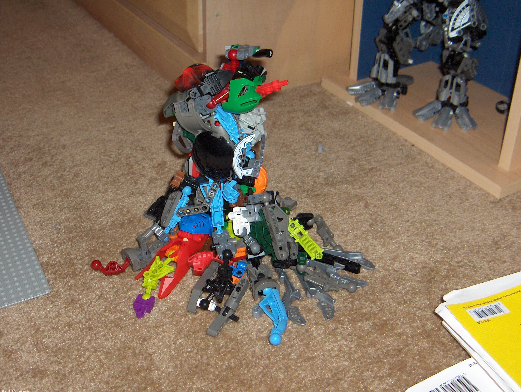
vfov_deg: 31.0
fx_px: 708
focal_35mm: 47
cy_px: 206
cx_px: 240
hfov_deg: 40.3
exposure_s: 1/60
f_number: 2.8
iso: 100
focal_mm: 8
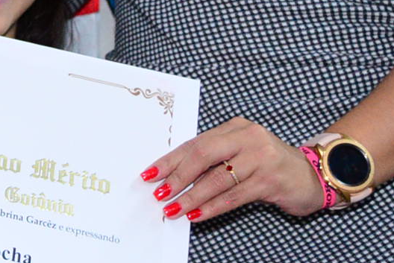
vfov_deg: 4.6
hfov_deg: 6.8
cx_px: -349
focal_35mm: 296
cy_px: -256
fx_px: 3242
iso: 2500
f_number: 4
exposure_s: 1/125
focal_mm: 52
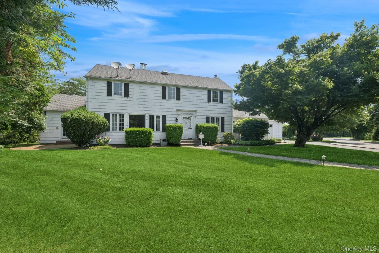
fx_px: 147
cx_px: 190
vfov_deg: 81.2
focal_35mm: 14
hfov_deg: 104.3
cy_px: 126
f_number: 11
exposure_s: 1/100
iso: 100
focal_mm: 14
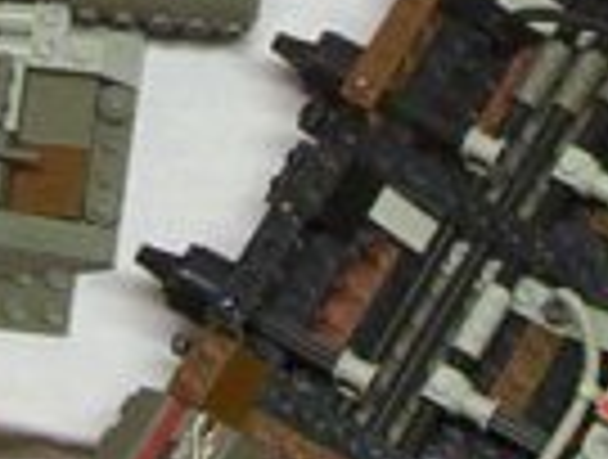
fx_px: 4456
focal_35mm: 253
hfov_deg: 7.8
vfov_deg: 5.8
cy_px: -306
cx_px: 65
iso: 200
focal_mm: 5.77
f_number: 2.73
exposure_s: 1/48.9
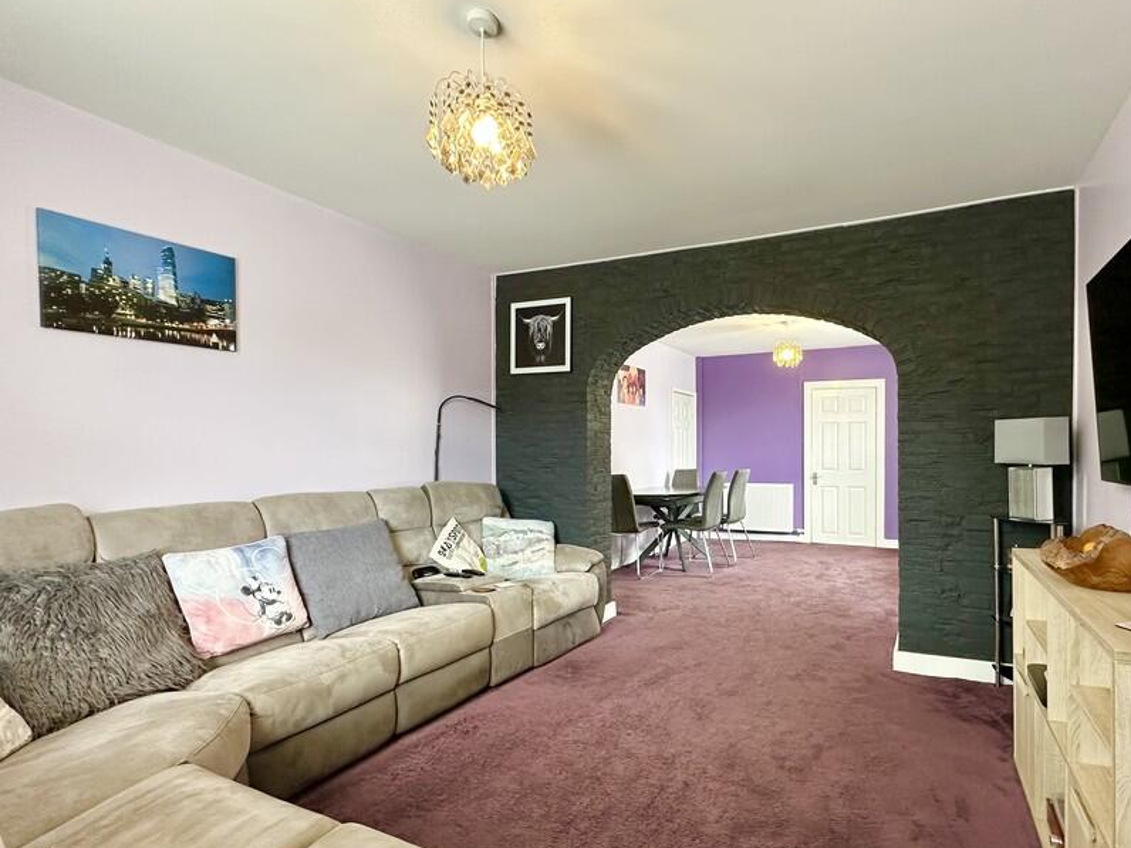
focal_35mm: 18
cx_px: 682
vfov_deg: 71.5
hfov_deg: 86.6
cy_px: 457
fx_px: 588
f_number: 2.2
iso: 250
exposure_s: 1/99
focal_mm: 2.22
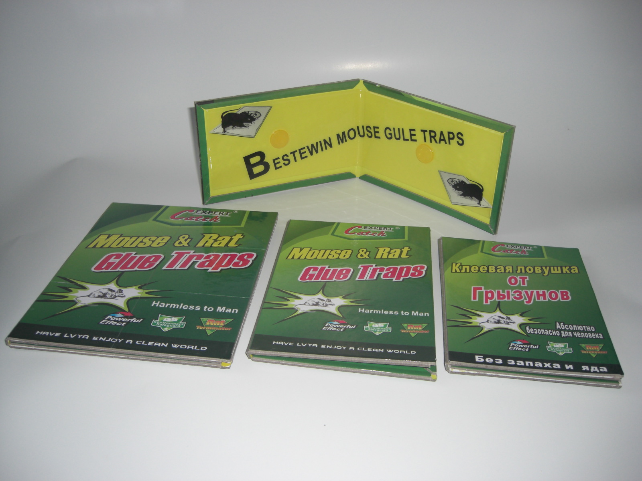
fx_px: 705
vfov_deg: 37.7
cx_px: 321
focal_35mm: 38
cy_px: 240
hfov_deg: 49.0
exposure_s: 1/60
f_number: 2.8
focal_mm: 7.9
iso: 100
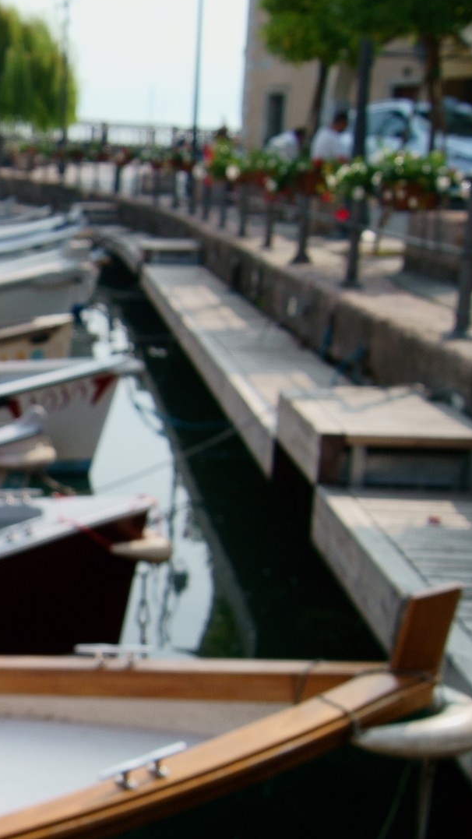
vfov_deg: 33.0
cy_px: 579
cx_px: -231
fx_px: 1401
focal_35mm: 63
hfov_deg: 17.3
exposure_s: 1/320
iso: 100
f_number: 8
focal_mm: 18
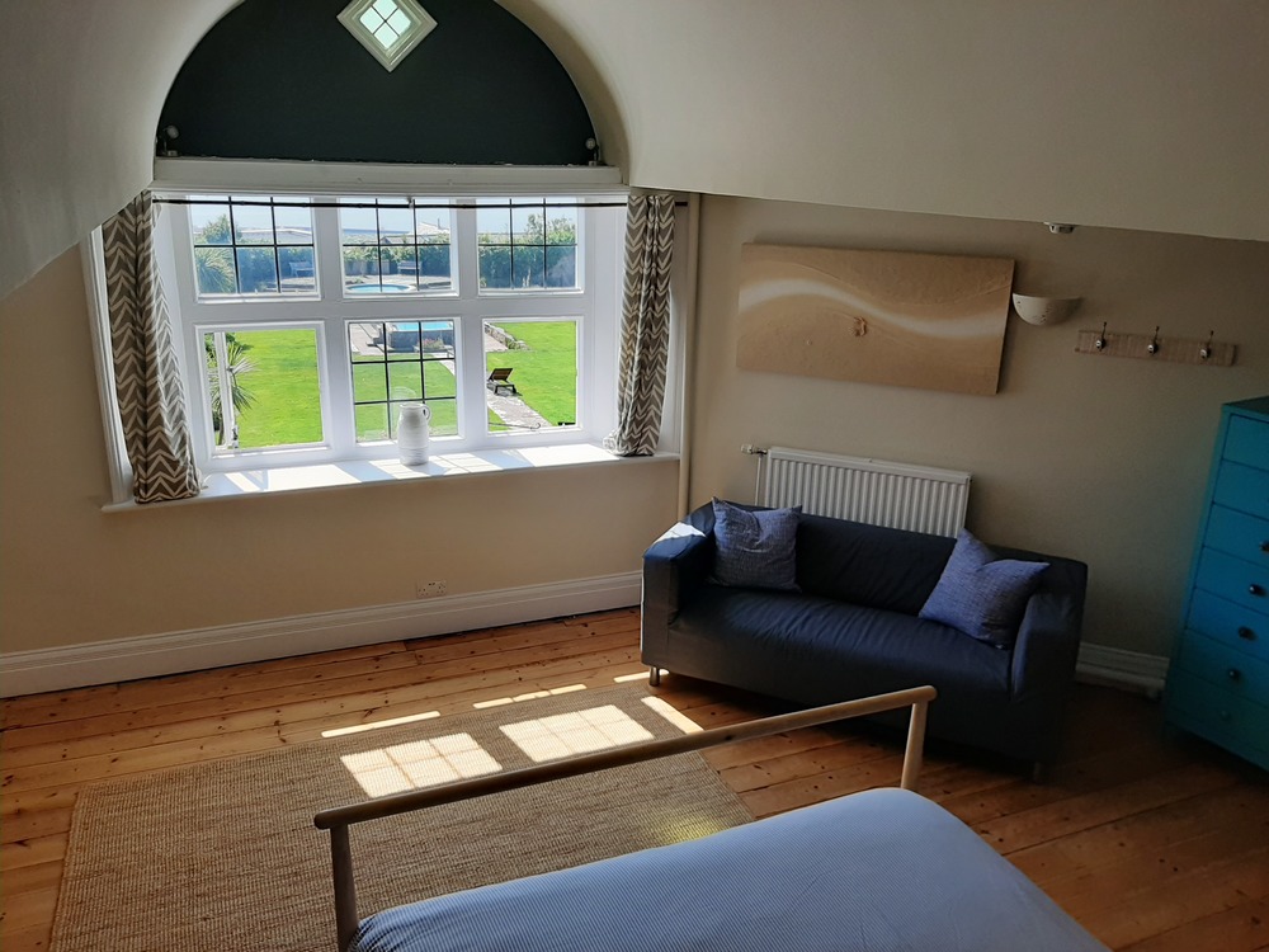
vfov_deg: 53.1
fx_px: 953
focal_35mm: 26
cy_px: 476
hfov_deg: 67.3
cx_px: 634
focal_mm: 3.93
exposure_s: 1/1002
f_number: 1.7
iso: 40
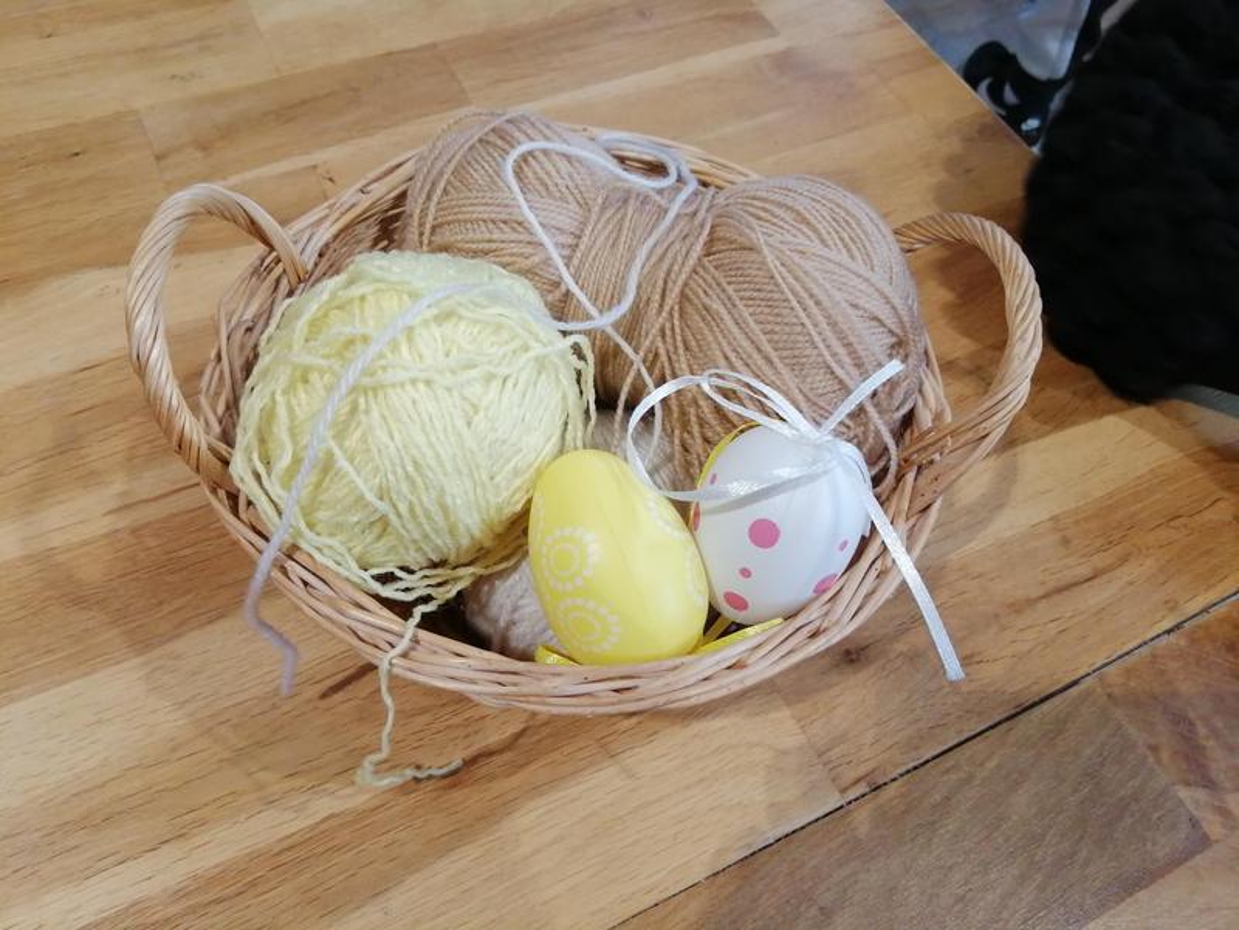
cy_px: 465
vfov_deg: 53.1
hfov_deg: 67.3
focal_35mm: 26
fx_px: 931
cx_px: 620
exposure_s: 1/100
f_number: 1.8
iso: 125
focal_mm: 3.64
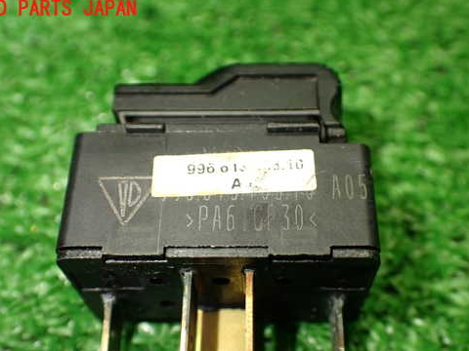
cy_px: 216
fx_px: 610
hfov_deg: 42.0
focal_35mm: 45
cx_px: 252
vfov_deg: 32.1
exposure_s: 1/160
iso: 400
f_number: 2.5
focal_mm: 6.37
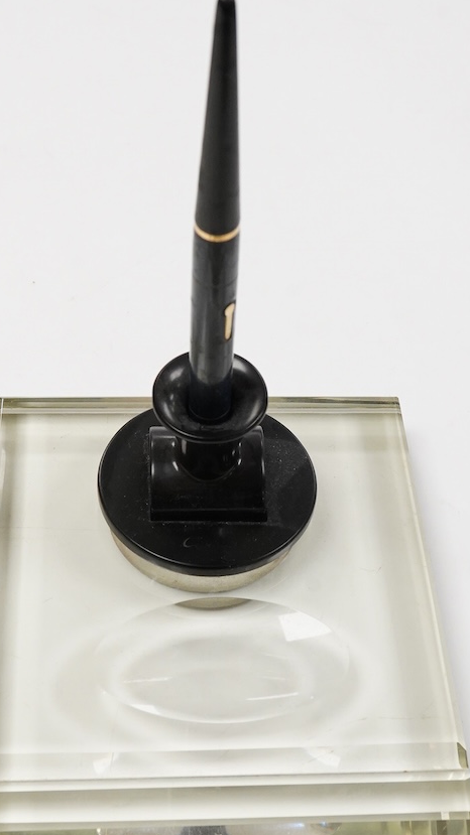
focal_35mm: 64
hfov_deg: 18.8
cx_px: 212
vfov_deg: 32.8
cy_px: 433
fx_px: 1419
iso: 2500
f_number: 16
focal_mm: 30
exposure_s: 1/100
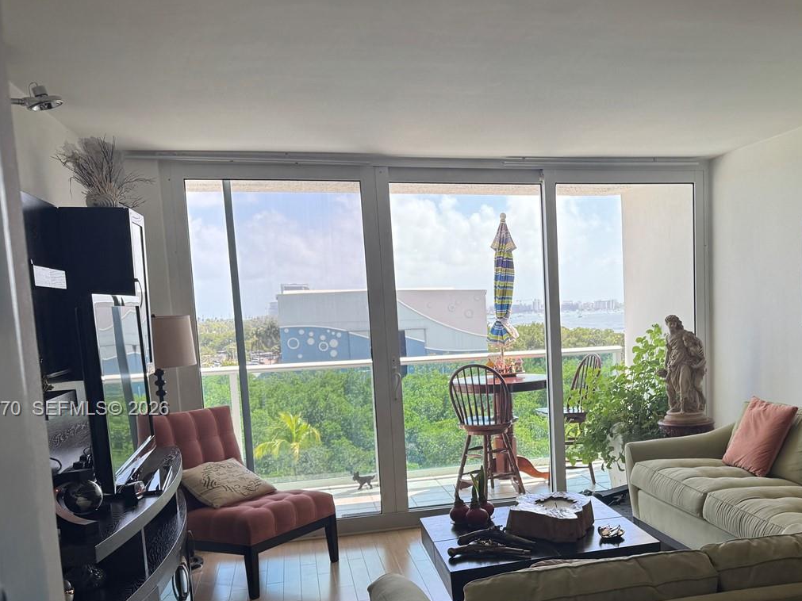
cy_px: 410
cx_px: 557
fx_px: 880
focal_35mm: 38
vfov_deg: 37.2
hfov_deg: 47.9
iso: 80
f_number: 1.78
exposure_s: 1/288
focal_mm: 6.76
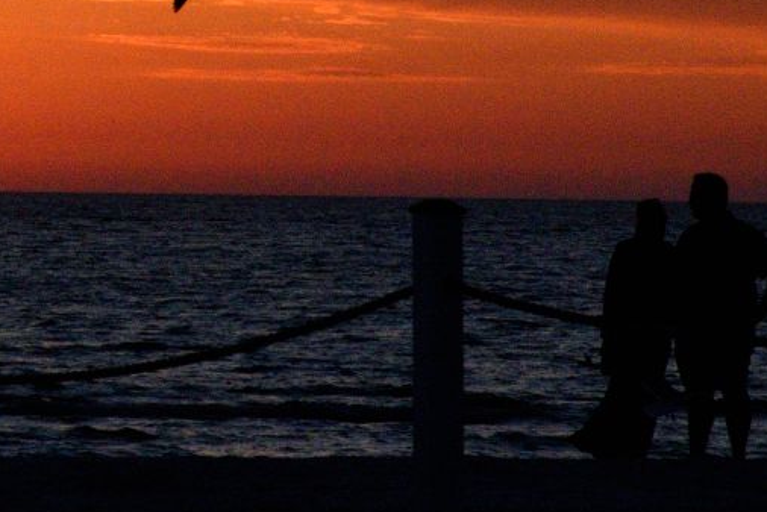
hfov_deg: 4.8
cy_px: -163
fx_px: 9060
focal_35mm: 425
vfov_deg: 3.2
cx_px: -256
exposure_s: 1/1600
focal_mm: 105
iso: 5000
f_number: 20
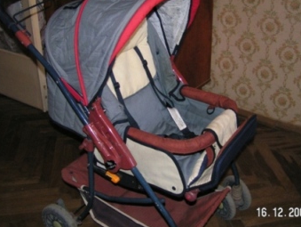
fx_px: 383
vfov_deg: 32.9
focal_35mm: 44
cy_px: 106
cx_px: 165
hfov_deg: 42.9
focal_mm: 5.8
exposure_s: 1/40
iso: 200
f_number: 2.8
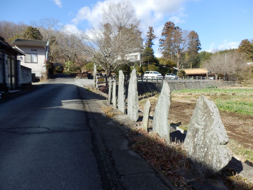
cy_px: 95
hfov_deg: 71.6
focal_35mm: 24
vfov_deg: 56.8
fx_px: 175
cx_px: 126
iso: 80
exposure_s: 1/640
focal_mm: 4.2
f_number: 3
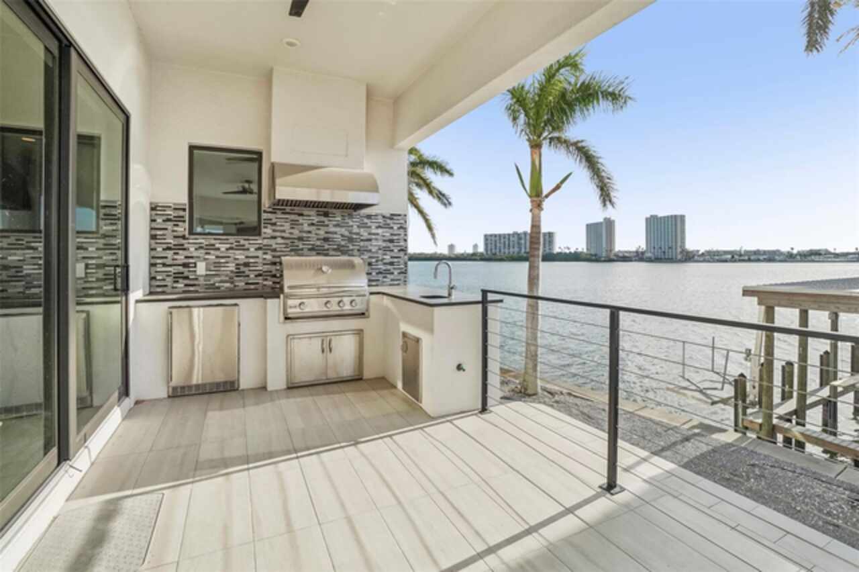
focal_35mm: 15
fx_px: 358
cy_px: 286
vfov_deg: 77.3
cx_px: 430
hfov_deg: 100.4
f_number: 8
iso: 400
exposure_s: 1/1000
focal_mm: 10
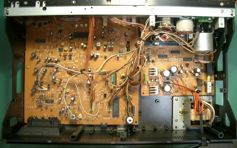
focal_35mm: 38
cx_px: 118
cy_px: 67
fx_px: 245
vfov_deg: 33.5
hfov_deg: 51.5
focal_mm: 5.8
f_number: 2.6
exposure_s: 1/10
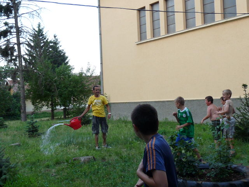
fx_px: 360
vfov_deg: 29.1
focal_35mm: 50
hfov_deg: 38.2
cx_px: 124
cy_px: 94
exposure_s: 1/100
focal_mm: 5
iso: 100
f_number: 4
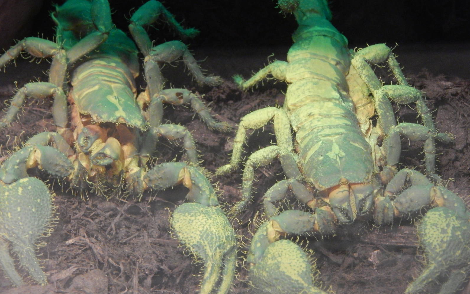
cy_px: 133
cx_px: 236
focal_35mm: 141
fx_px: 1806
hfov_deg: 14.8
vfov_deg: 9.3
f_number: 4.8
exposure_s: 1/10
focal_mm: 23.4
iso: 800
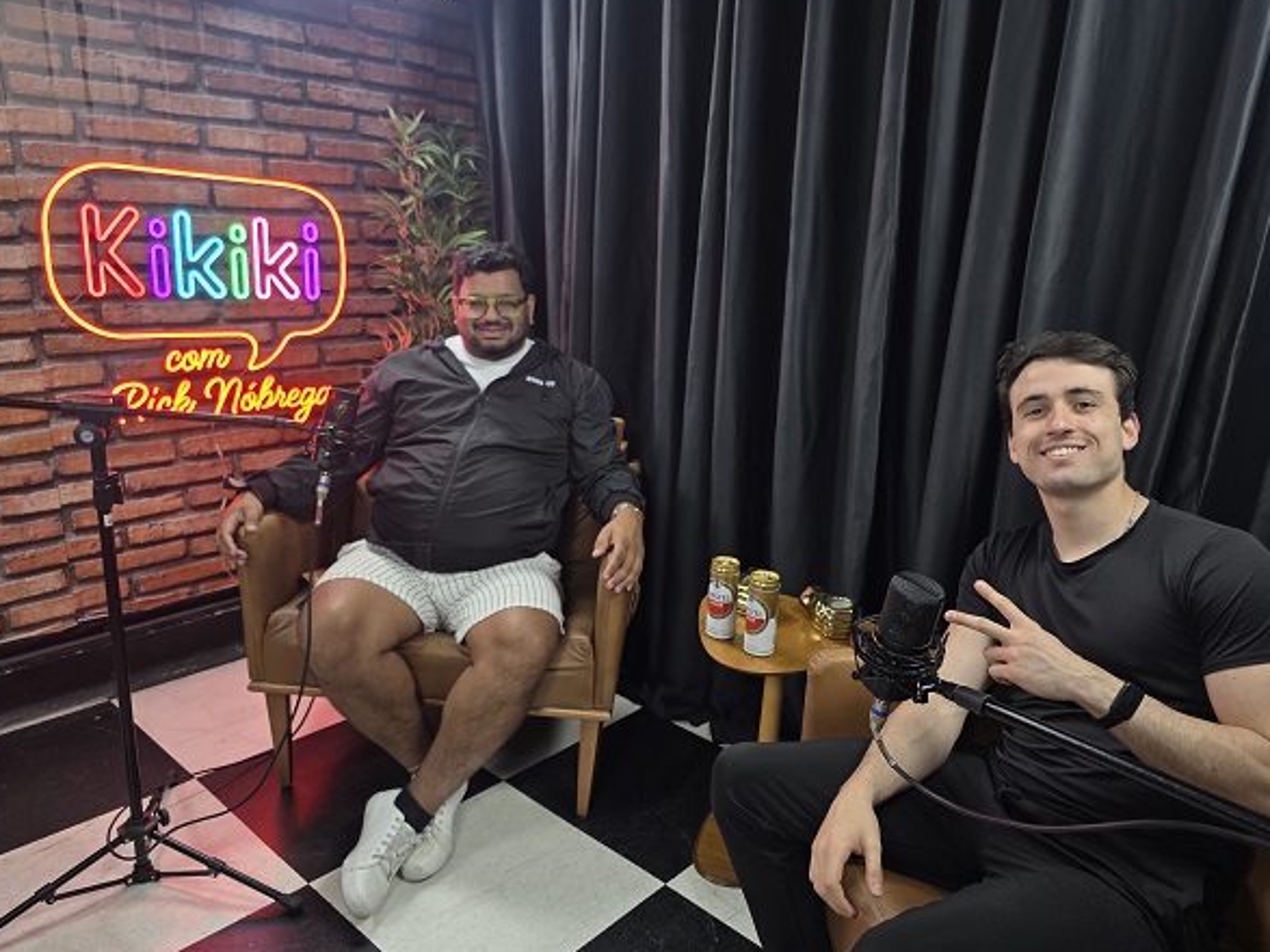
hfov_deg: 71.6
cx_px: 635
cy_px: 466
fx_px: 880
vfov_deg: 56.8
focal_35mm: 24
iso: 125
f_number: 1.7
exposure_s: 1/120
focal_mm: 6.3
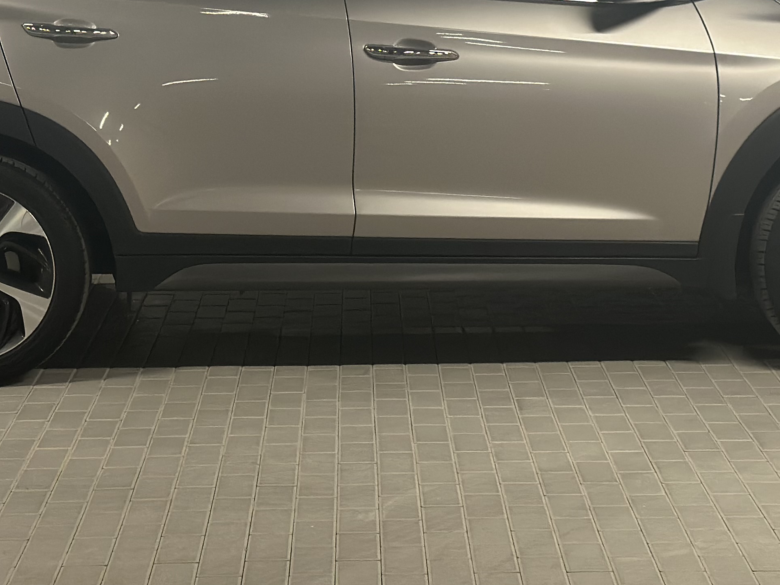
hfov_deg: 19.4
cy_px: 92
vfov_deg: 14.5
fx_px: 2276
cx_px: 402
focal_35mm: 101
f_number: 1.78
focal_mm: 6.86
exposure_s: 1/50
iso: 200
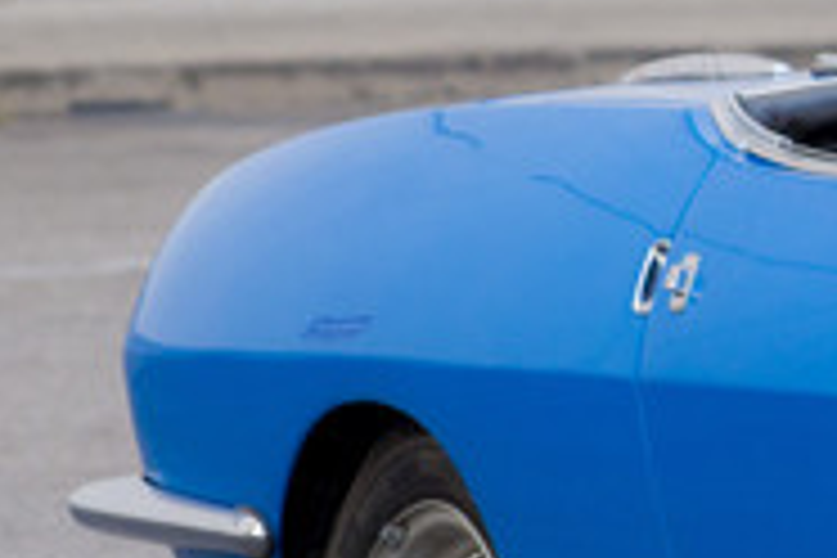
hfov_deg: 2.5
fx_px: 18761
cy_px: 153
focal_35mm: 807
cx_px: 1562
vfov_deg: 1.7
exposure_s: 1/400
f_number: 7.1
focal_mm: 125
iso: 400
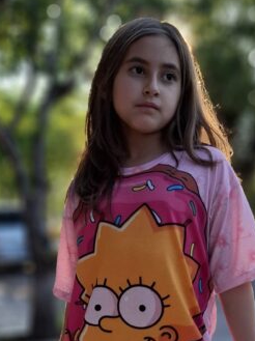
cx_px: 155
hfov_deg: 26.0
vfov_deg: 32.6
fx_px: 551
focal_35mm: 56
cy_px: 310
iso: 50
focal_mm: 5.54
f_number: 1.8
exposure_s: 1/472
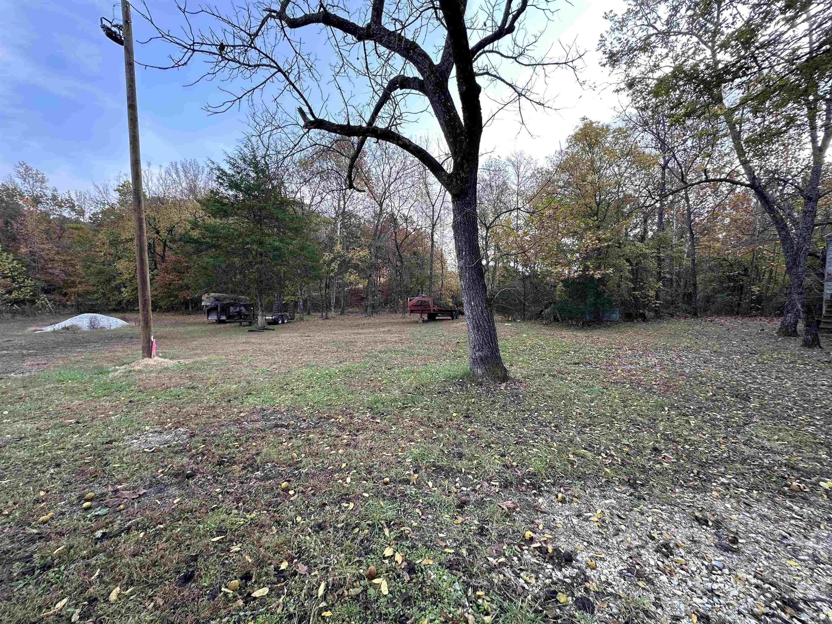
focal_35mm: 14
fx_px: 336
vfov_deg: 85.7
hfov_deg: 102.1
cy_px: 312
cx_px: 416
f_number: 2.2
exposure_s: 1/282
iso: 40
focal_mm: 2.22
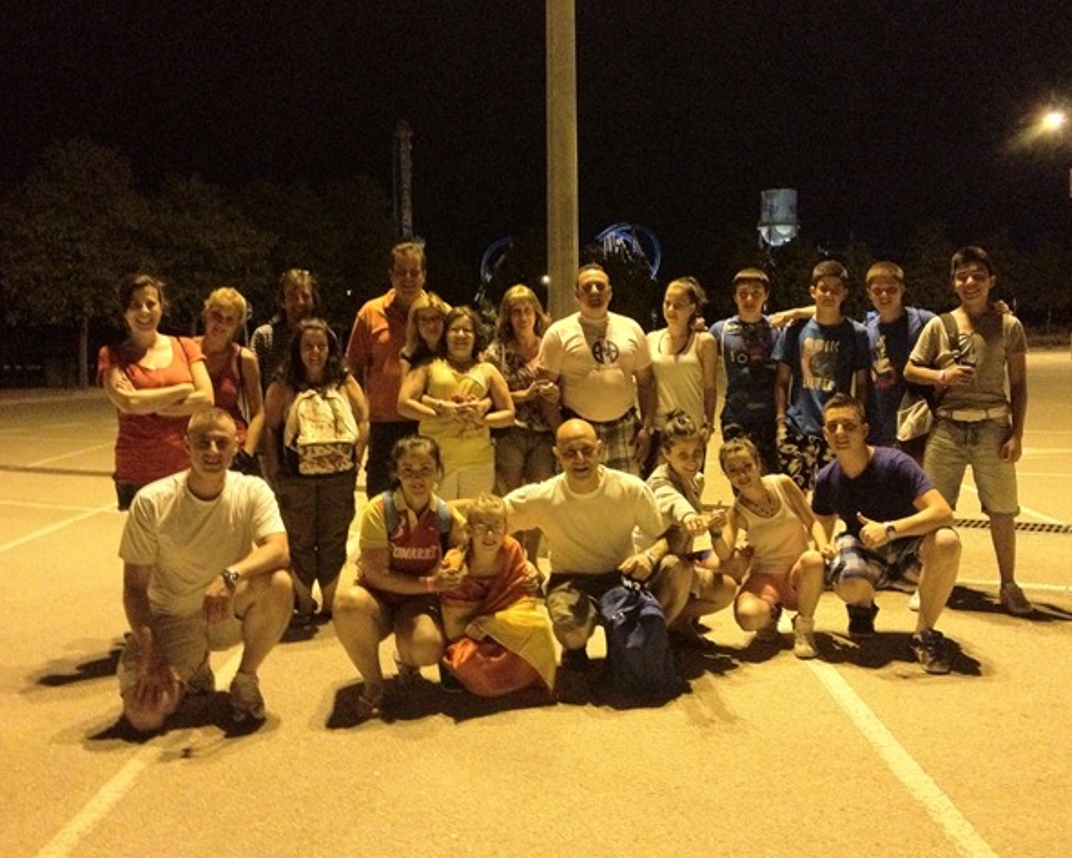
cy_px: 432
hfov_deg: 49.0
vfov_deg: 40.1
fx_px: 1174
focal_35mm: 37
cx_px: 575
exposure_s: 1/17
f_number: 2.4
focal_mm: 4.28
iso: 800
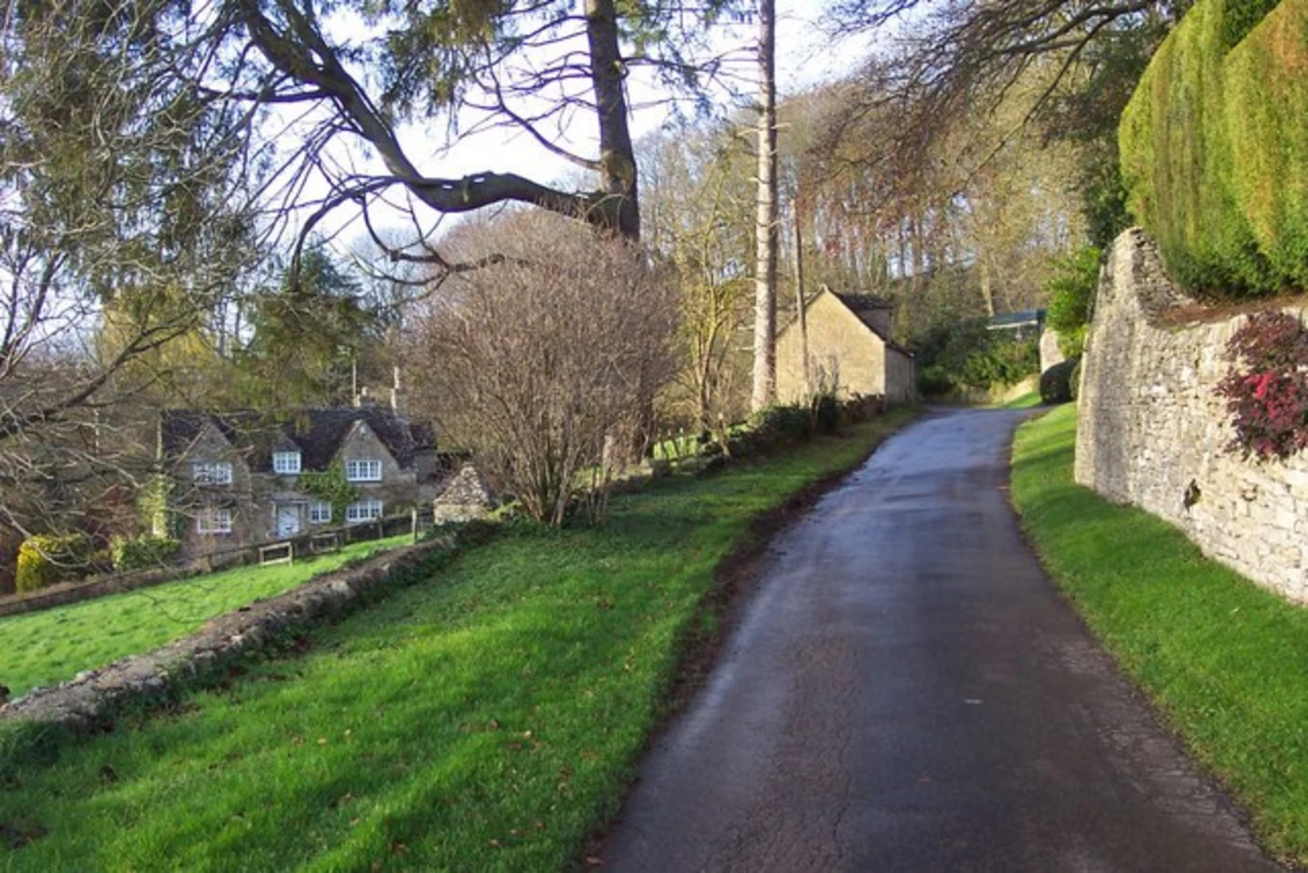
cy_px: 436
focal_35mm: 38
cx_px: 654
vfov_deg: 35.1
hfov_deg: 50.7
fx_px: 1381
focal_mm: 8
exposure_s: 1/180
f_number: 2.8
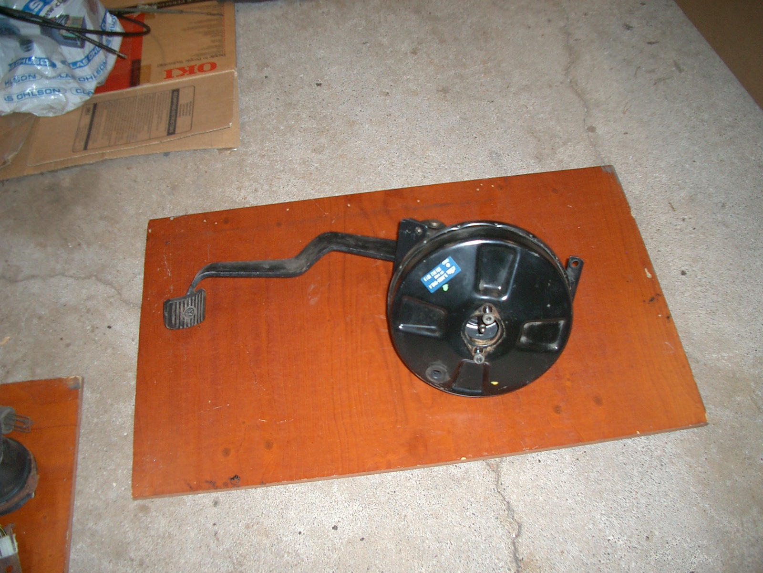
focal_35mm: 35
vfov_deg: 40.7
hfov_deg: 52.6
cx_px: 382
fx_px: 771
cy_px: 286
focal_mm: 5.8
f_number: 2.6
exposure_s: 1/40
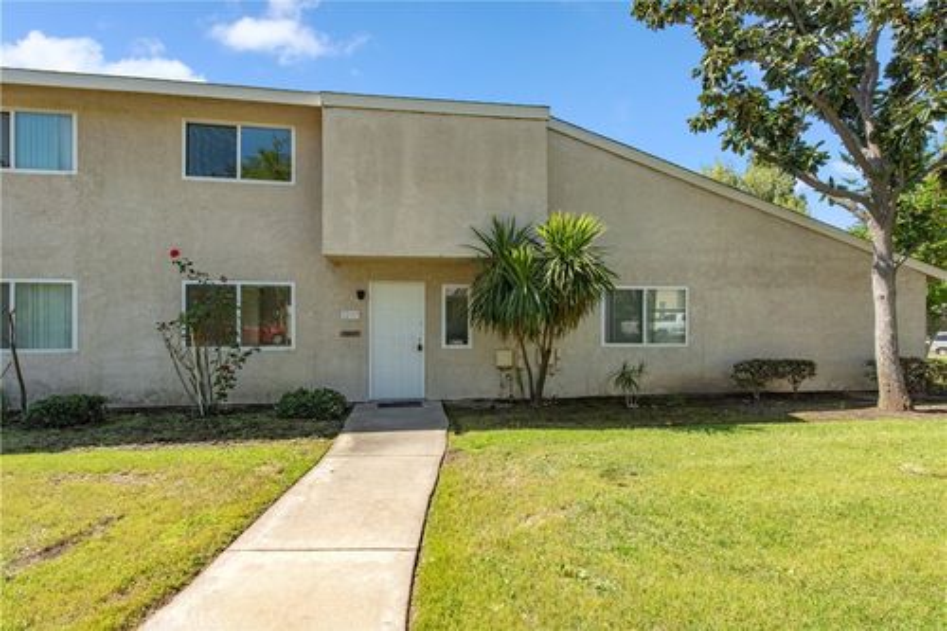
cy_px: 316
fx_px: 500
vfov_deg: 64.5
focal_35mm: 19
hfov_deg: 86.9
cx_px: 474
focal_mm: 19
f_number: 10
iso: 200
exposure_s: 1/400
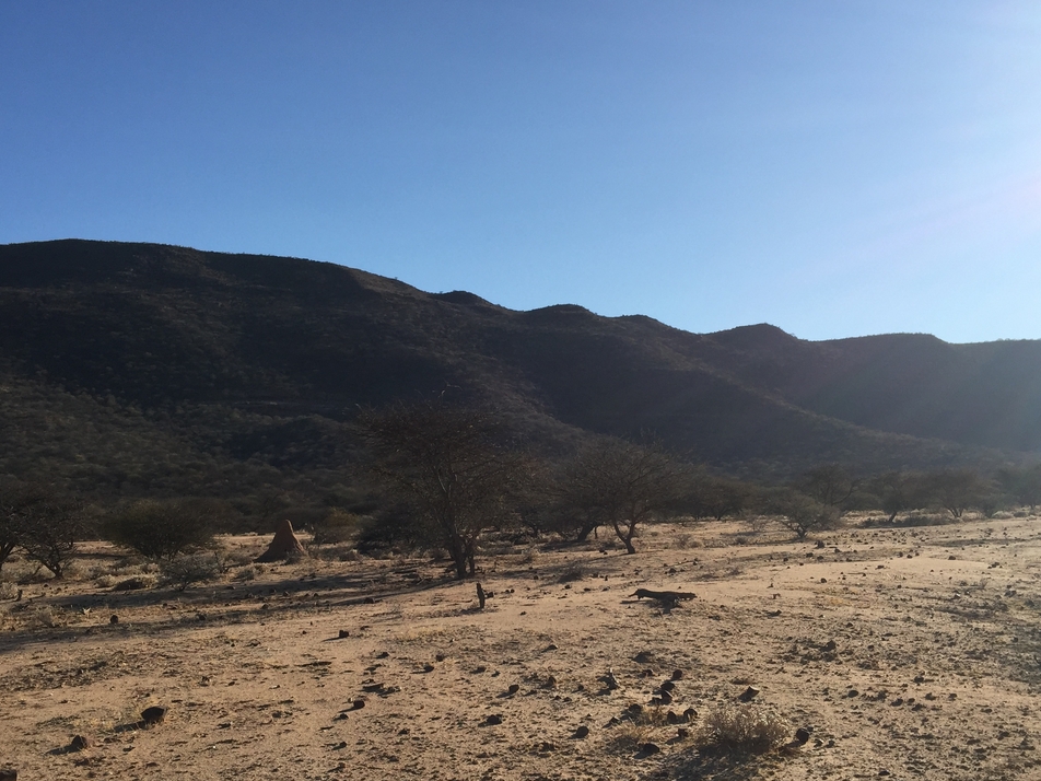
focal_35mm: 39
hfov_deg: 47.8
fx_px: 1173
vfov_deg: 36.7
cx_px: 481
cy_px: 459
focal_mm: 4.15
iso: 32
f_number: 2.2
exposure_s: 1/2326
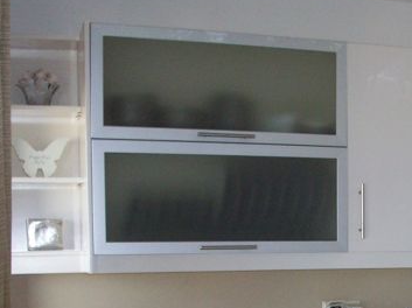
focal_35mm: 68
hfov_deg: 27.8
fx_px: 809
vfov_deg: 21.0
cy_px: 298
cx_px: 347
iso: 160
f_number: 2.8
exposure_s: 1/60
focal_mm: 5.7
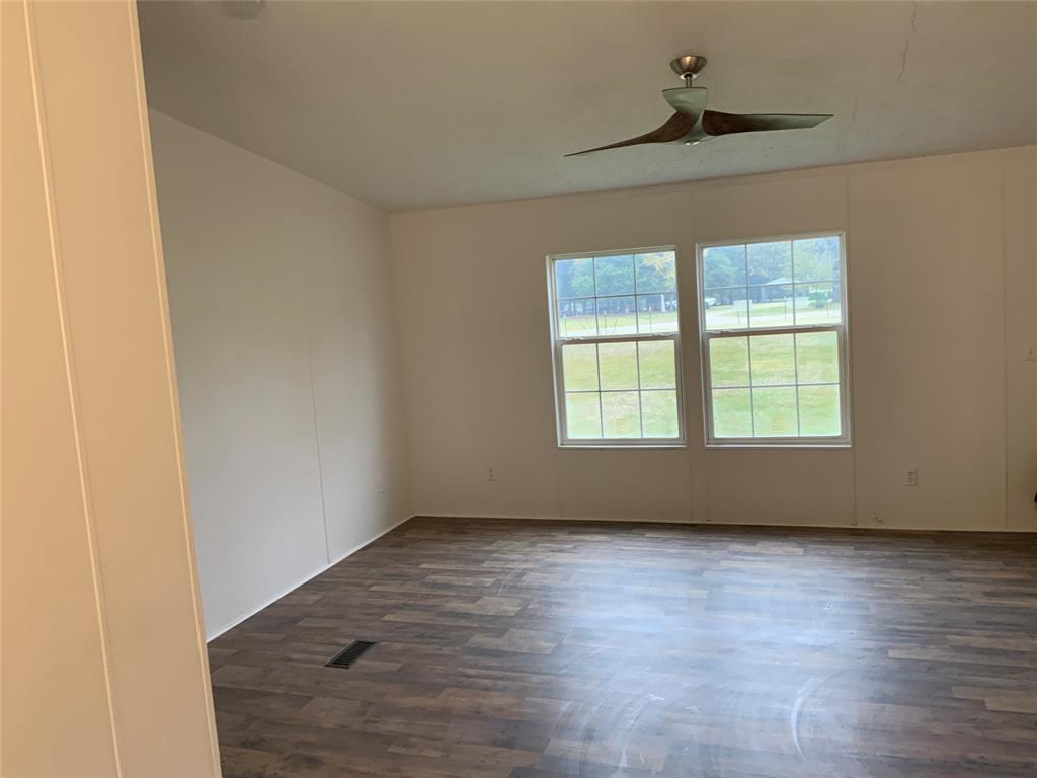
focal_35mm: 29
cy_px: 389
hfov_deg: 61.7
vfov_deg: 48.2
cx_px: 518
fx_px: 869
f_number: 1.8
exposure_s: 1/60
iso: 64
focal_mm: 3
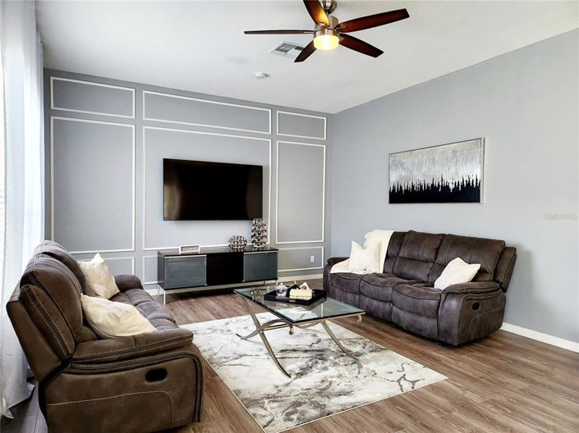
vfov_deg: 58.8
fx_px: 385
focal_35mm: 23
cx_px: 290
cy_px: 216
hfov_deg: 74.0
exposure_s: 1/182
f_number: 1.8
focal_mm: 5.4
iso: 250
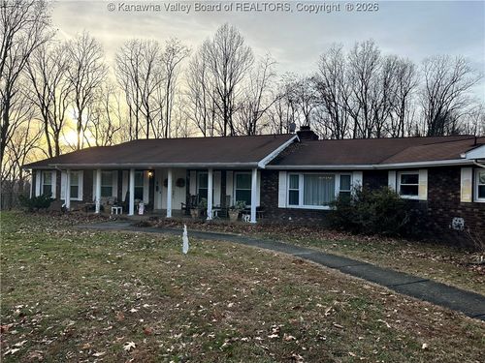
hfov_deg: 71.6
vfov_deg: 56.8
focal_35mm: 24
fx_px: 336
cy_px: 182
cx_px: 242
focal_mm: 6.86
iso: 80
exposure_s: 1/1949
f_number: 1.78
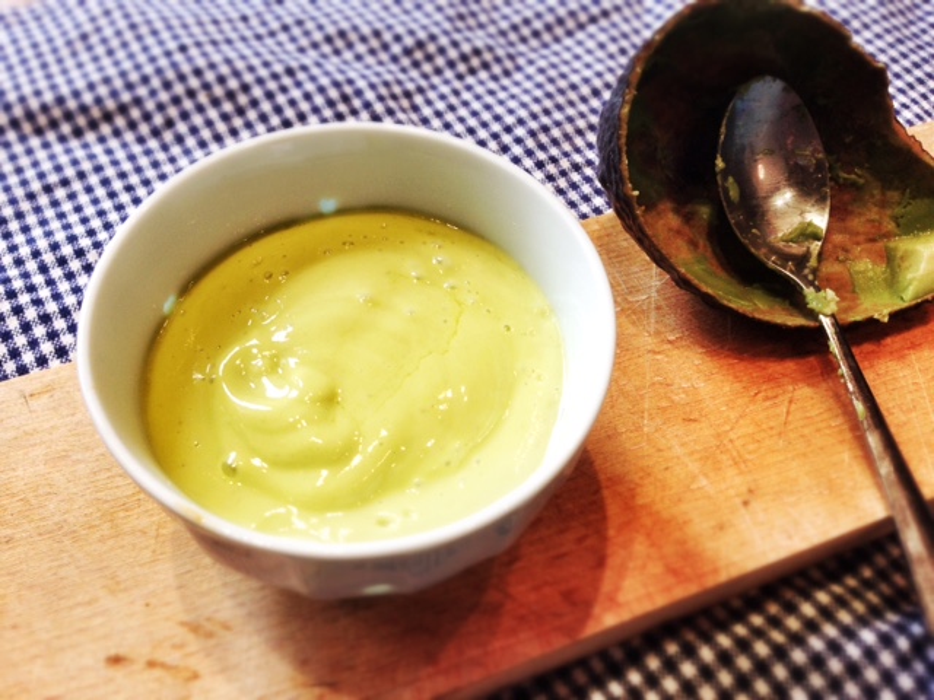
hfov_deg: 55.4
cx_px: 467
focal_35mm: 33
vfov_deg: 42.9
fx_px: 890
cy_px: 350
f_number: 2.4
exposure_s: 1/30
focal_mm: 4.12
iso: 50
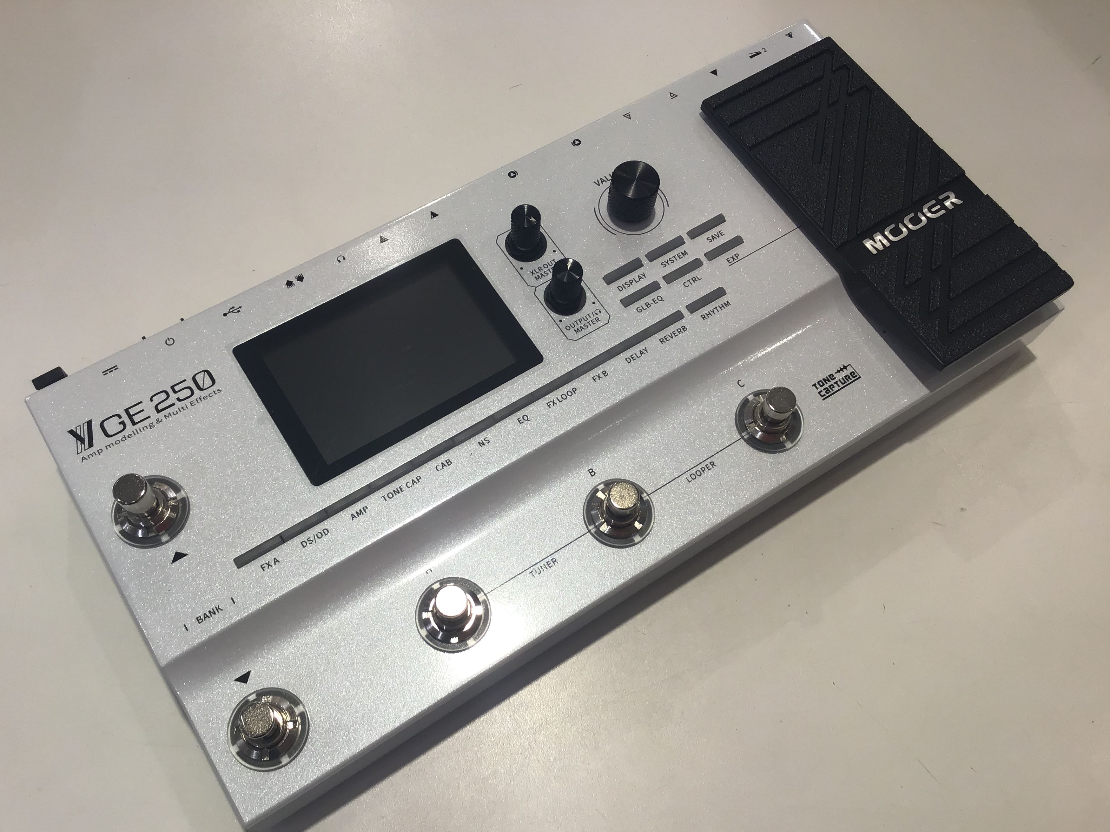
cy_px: 426
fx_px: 1026
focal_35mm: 32
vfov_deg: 44.2
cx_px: 541
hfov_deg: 56.8
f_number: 2.4
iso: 25
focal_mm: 3.3
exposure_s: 1/60
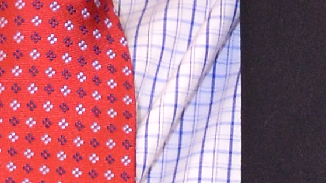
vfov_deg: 1.5
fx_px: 6827
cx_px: 148
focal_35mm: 790
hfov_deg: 2.7
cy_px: -251
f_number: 6.3
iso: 1250
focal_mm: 70
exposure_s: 1/60
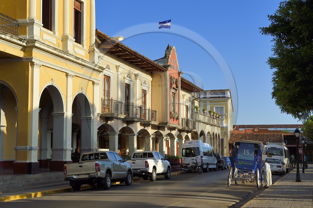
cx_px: 156
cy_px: 104
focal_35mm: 58
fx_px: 504
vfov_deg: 23.3
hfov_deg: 34.5
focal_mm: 58
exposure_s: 1/320
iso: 200
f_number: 10
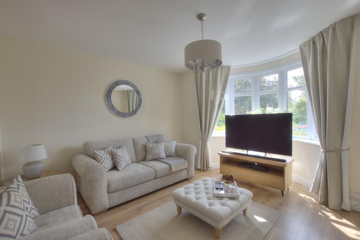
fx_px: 150
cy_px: 120
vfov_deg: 77.3
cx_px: 180
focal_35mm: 15
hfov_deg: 100.4
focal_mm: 10
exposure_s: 1/60
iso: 400
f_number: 8
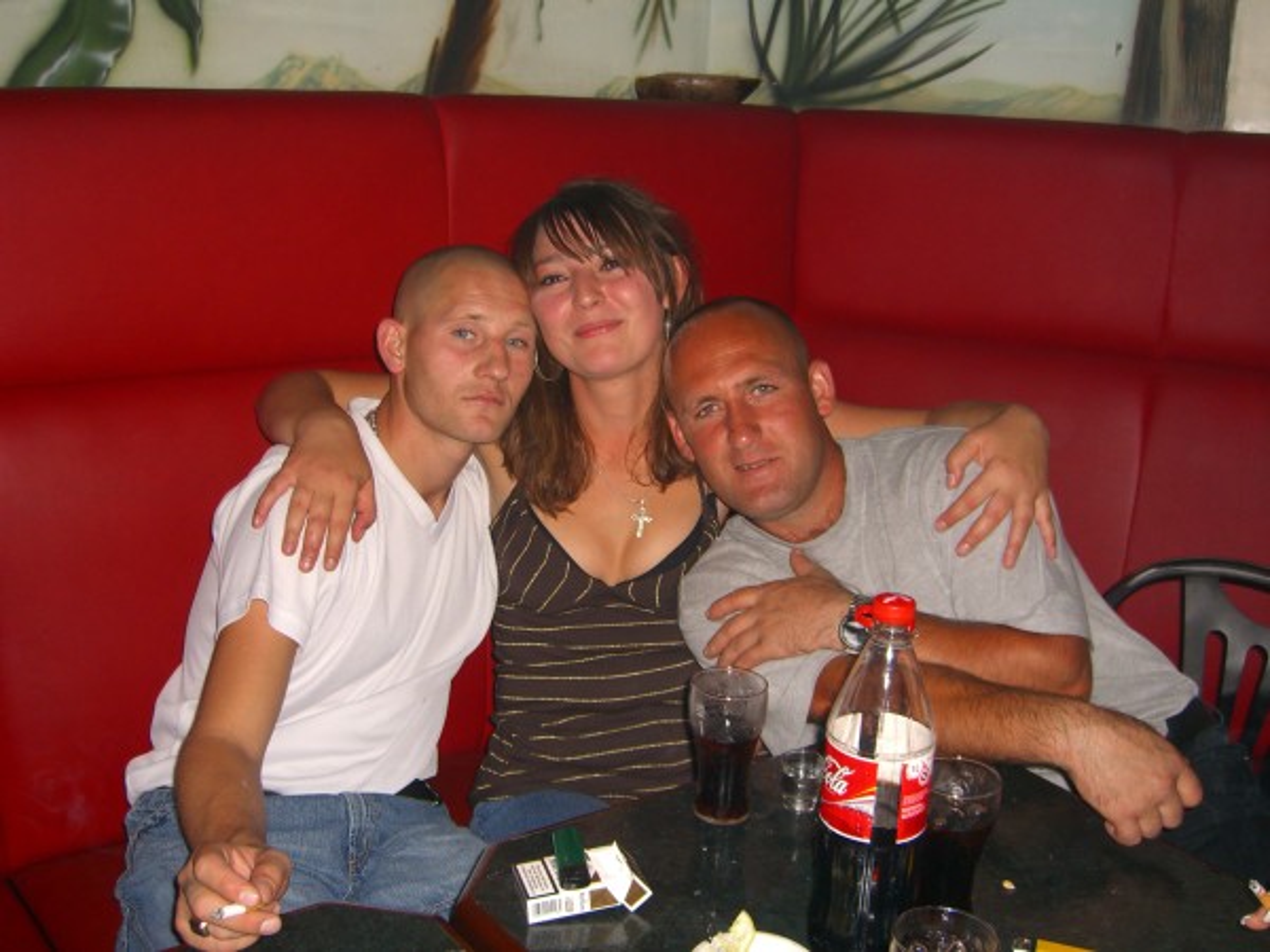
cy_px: 476
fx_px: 1394
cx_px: 635
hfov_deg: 49.0
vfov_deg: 37.7
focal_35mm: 38
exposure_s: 1/60
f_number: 2.8
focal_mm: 7.9
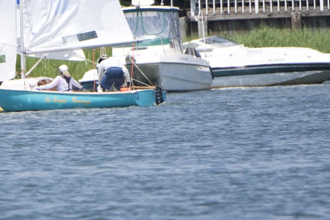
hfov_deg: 1.6
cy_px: 48
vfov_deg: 1.1
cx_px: 34
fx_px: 11472
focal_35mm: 1252
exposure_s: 1/2000
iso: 400
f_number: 5.6
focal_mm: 400
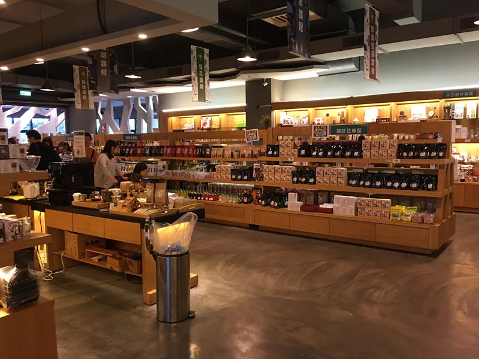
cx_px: 240
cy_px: 180
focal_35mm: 29
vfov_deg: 48.2
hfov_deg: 61.7
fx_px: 401
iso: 64
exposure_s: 1/15
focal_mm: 4.15
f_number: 2.2
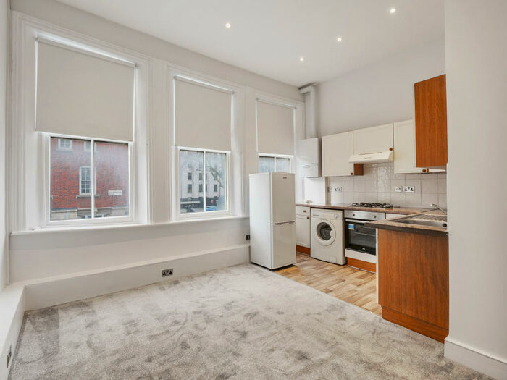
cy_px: 190
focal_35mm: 16
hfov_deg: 94.5
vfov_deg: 78.1
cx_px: 254
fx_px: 234
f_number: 6.3
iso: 200
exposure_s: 1/6
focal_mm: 8
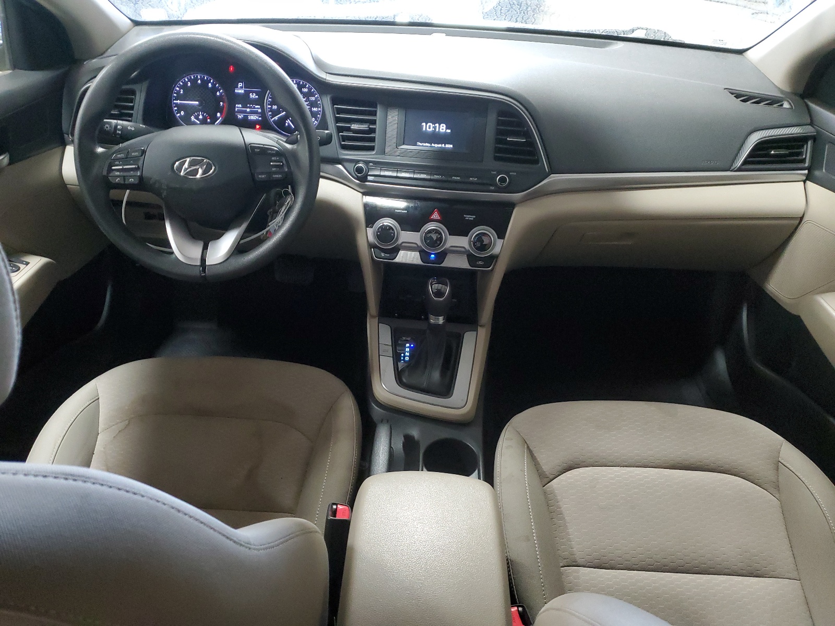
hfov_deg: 67.3
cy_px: 313
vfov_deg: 53.1
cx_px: 418
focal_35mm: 26
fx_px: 627
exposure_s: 1/60.2
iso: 390
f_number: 1.5
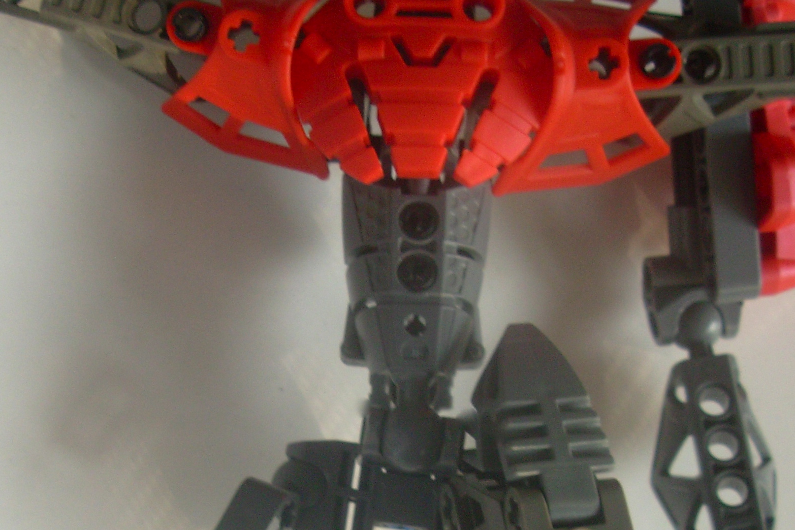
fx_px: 1413
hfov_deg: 31.4
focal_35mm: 64
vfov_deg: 20.5
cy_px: 541
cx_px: 391
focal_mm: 6.3
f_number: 2.9
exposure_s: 1/32
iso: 71
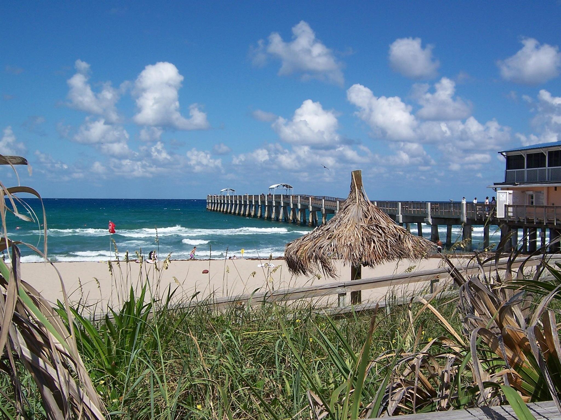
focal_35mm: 40
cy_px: 210
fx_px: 648
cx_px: 280
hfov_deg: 46.8
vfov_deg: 36.0
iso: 80
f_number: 4.8
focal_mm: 6.7
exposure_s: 1/1000
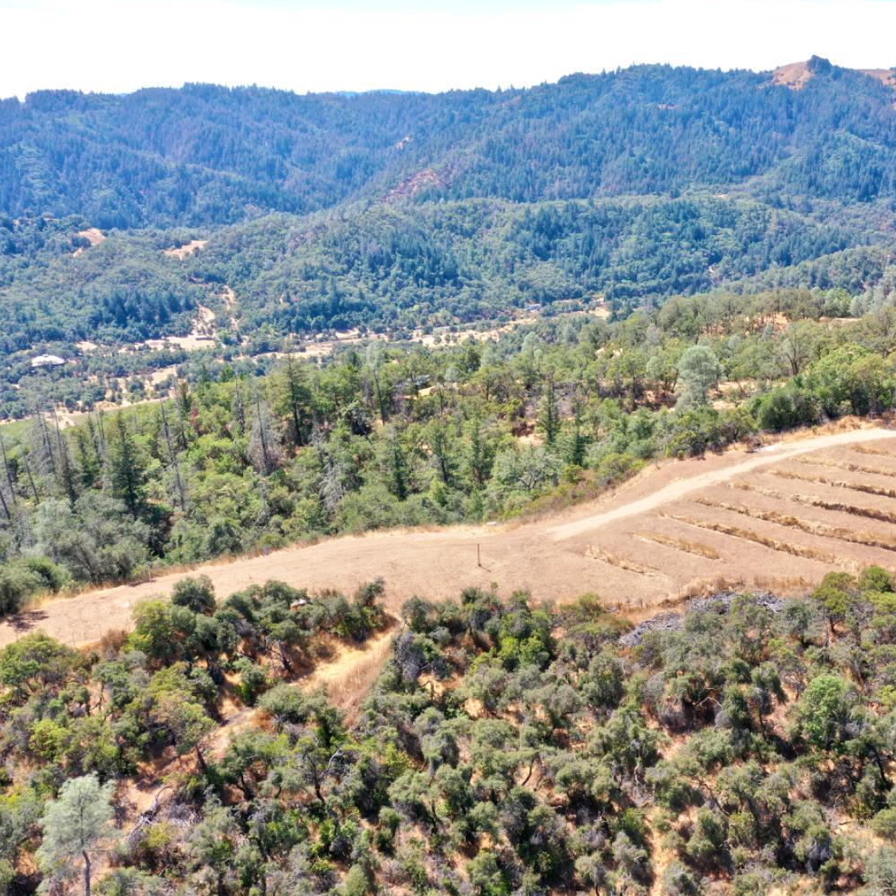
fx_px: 1054
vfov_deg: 46.0
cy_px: 446
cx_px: 574
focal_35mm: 36
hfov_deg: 45.6
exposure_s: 1/200
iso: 100
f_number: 6.3
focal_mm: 10.26
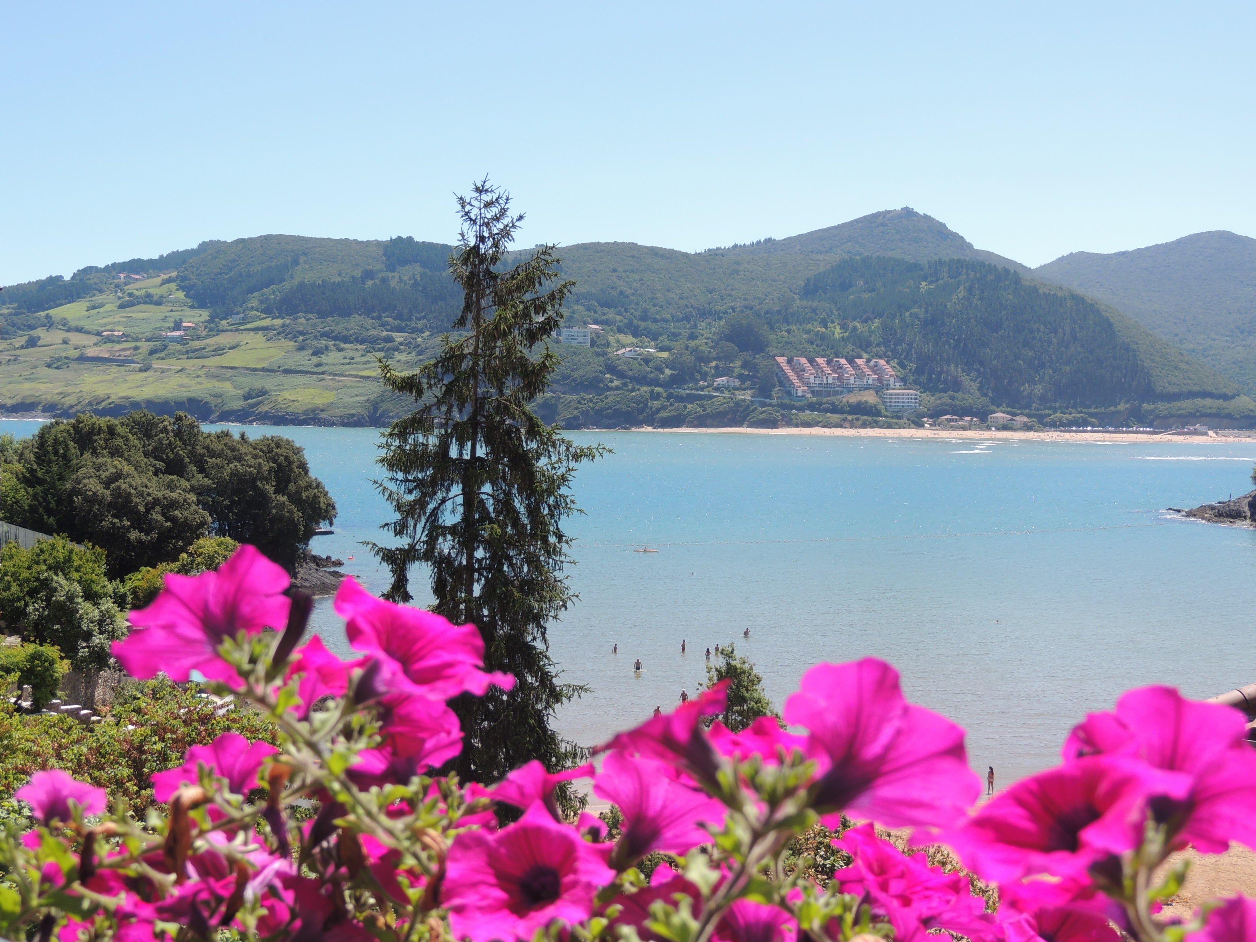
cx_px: 628
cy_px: 471
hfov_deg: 40.4
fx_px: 1705
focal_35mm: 47
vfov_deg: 30.9
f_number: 3.5
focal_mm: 8.3
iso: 100
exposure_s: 1/640
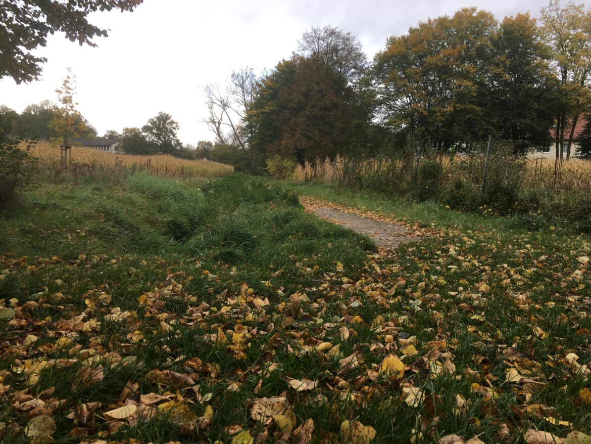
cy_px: 222
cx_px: 296
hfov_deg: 61.6
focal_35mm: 29
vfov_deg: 48.2
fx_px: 495
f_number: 2.2
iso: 25
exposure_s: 1/120
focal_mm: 4.15
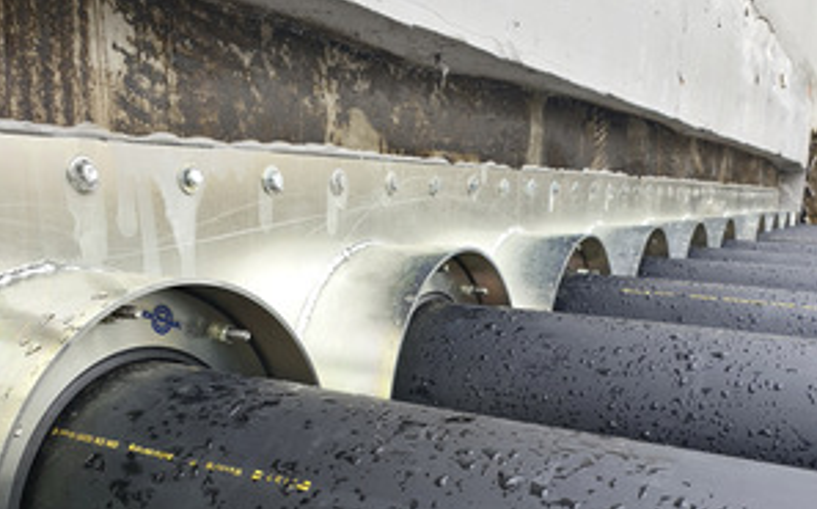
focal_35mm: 37
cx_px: 408
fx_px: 823
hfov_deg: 52.8
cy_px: 429
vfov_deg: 33.1
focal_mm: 4.3
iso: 50
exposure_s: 1/60
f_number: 2.4
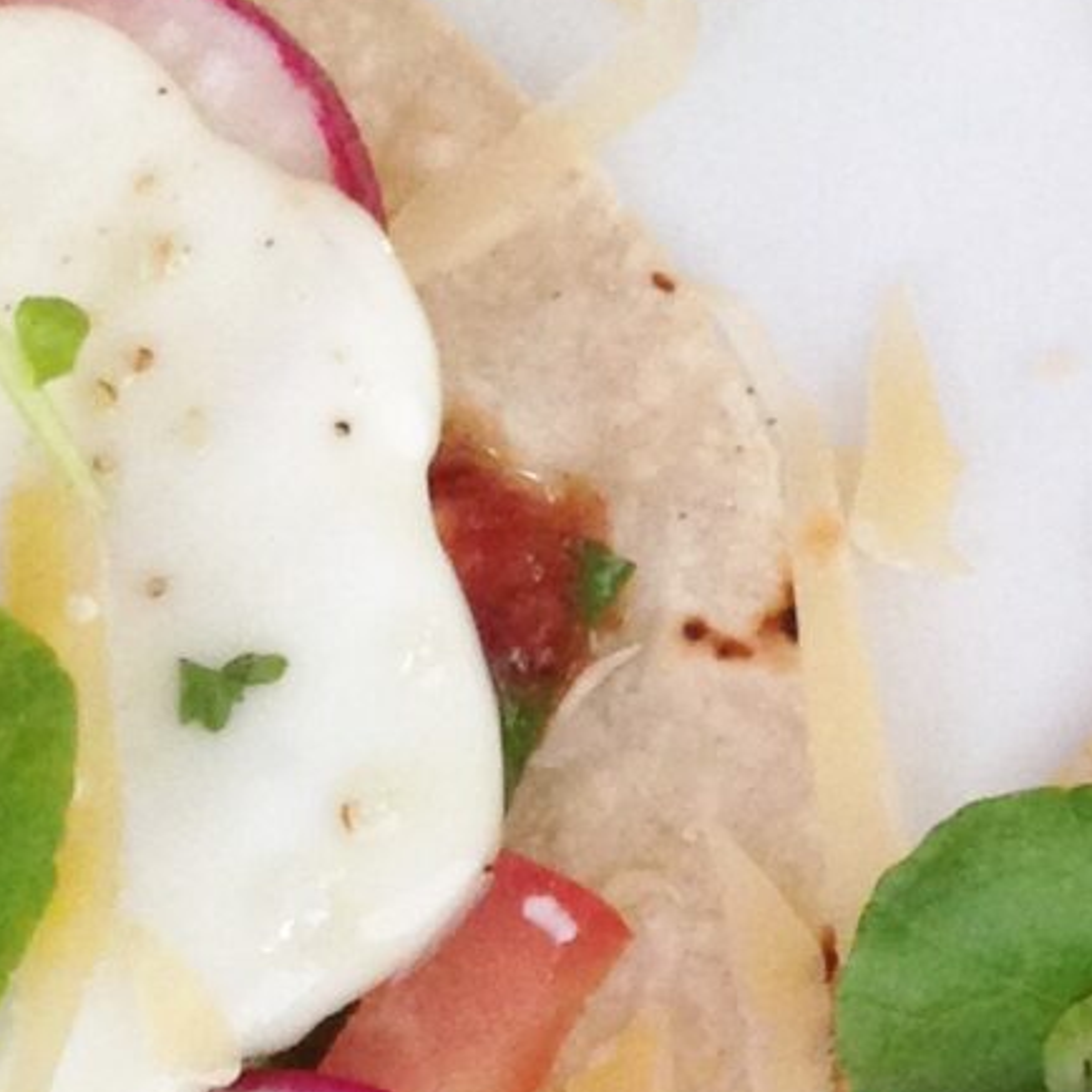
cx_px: 1663
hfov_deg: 9.8
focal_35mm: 172
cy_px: 566
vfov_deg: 10.2
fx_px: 6139
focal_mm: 4.12
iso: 160
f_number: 2.4
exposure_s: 1/20
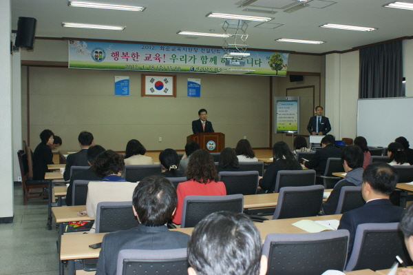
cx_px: 206
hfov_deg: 49.6
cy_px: 138
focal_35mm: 39
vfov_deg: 34.2
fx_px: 447
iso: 400
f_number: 5.6
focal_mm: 26
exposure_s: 1/60
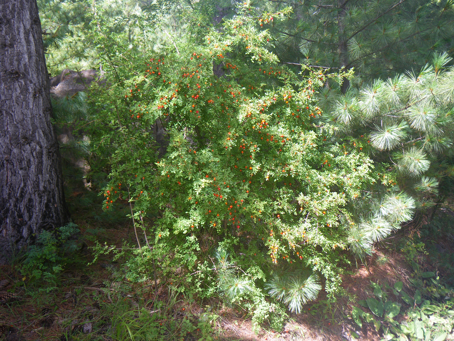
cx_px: 227
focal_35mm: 34
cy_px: 170
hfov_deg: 54.0
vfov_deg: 41.8
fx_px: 446
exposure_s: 1/80
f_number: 3.8
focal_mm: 6.1
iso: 50
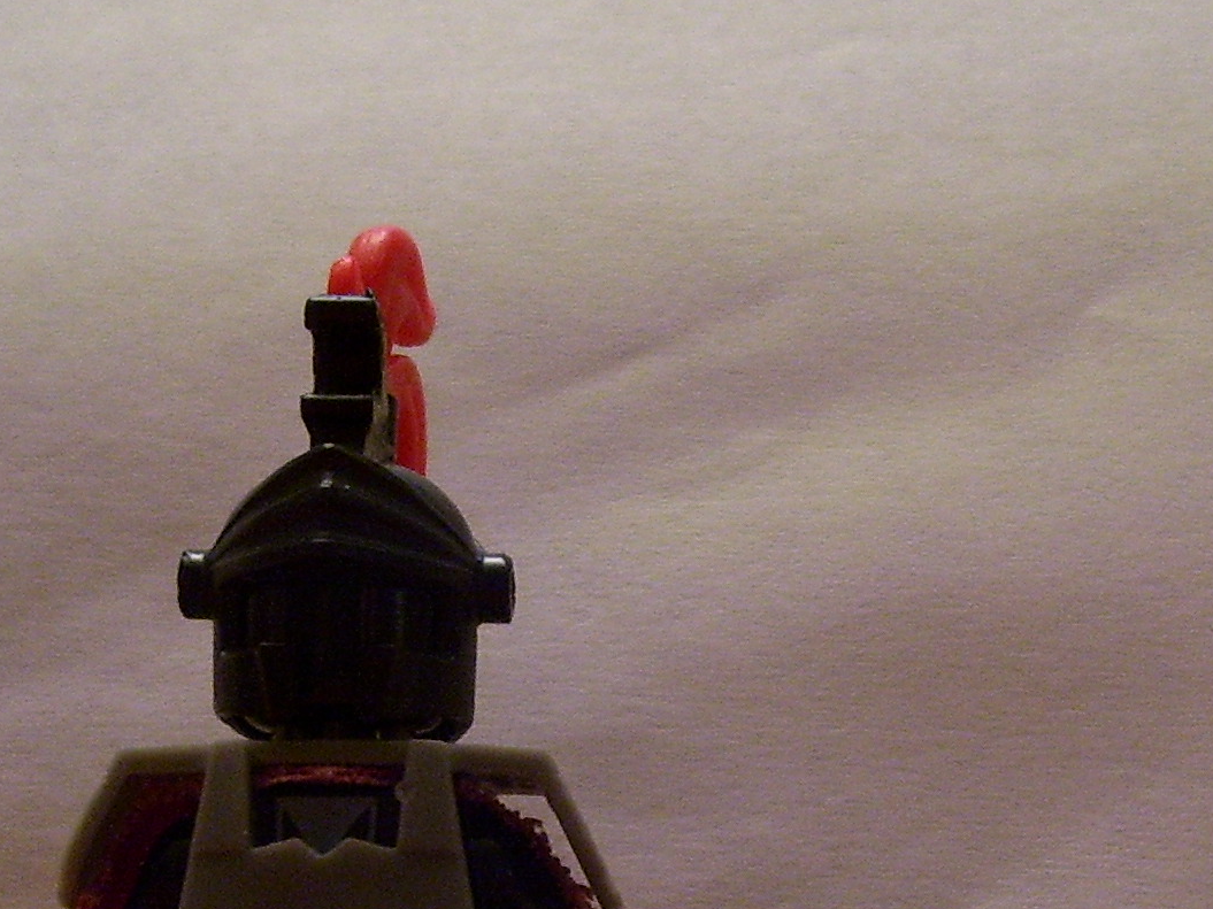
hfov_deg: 23.5
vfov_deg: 17.5
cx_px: 759
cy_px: 811
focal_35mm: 83
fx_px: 2908
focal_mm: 5.6
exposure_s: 1/8
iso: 160
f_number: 2.7
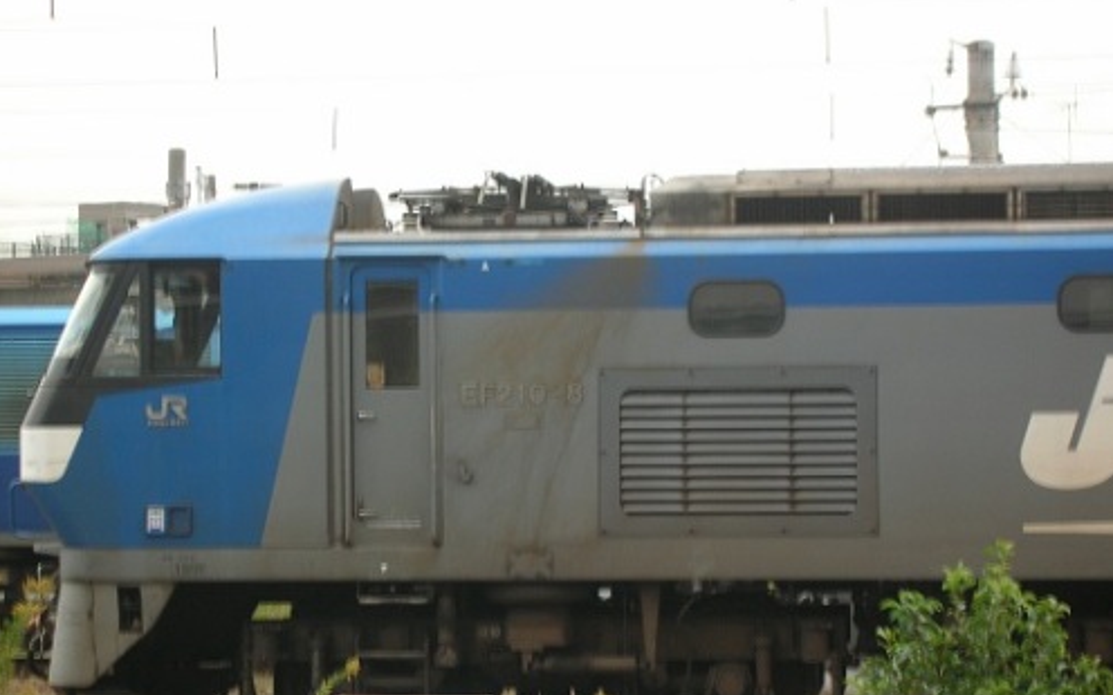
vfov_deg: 11.7
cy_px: 408
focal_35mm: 112
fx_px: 3397
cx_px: 556
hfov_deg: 18.6
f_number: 4.9
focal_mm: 17.4
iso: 52
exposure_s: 1/5.5
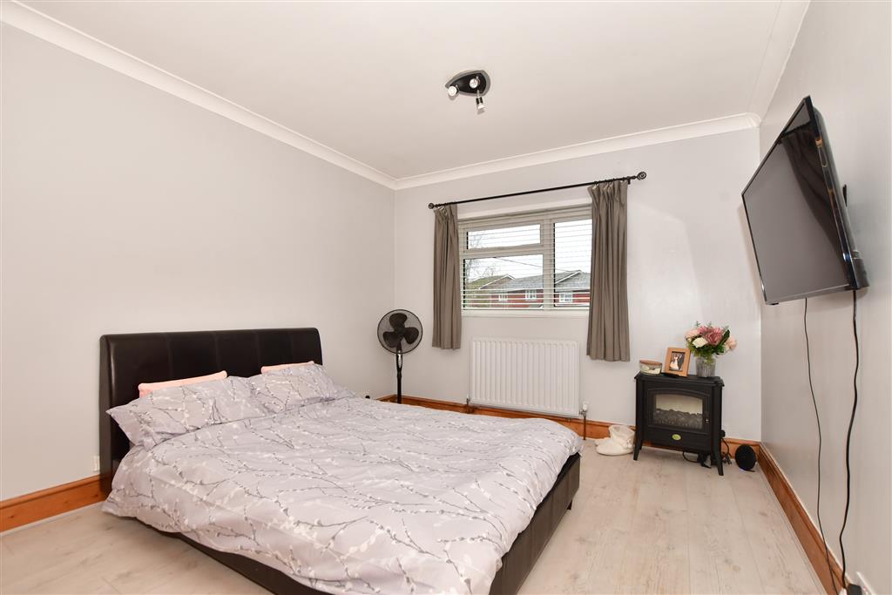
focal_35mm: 15
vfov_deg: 77.3
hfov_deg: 100.4
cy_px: 298
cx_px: 446
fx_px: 372
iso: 400
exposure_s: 1/40
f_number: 7.1
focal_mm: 10
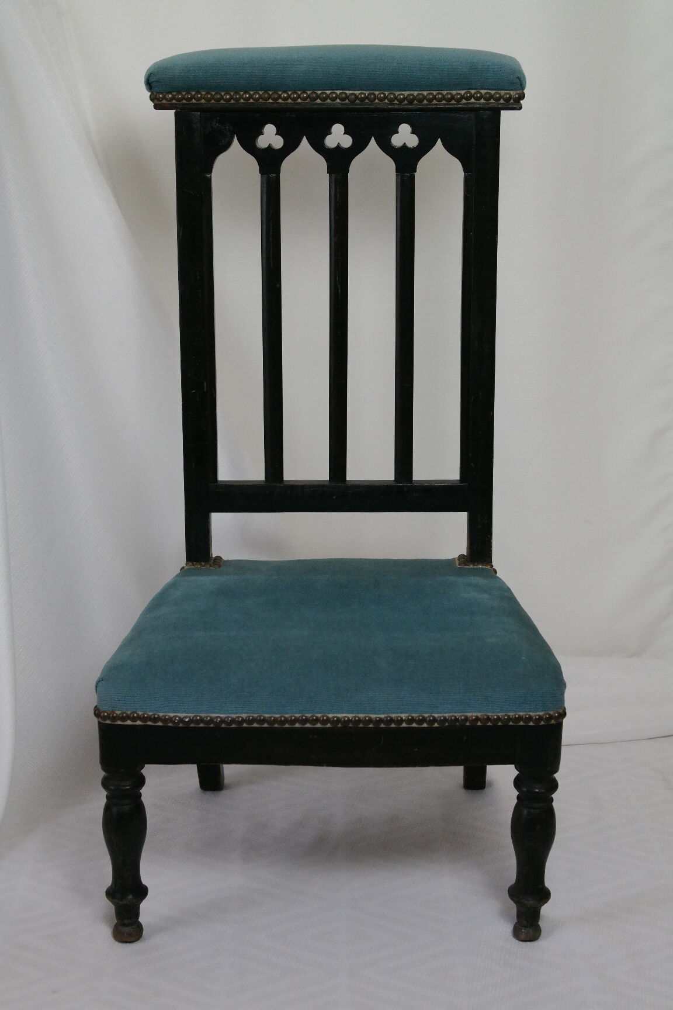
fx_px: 1626
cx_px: 336
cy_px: 505
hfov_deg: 23.4
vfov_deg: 34.5
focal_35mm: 58
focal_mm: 38
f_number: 5
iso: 800
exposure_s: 1/60
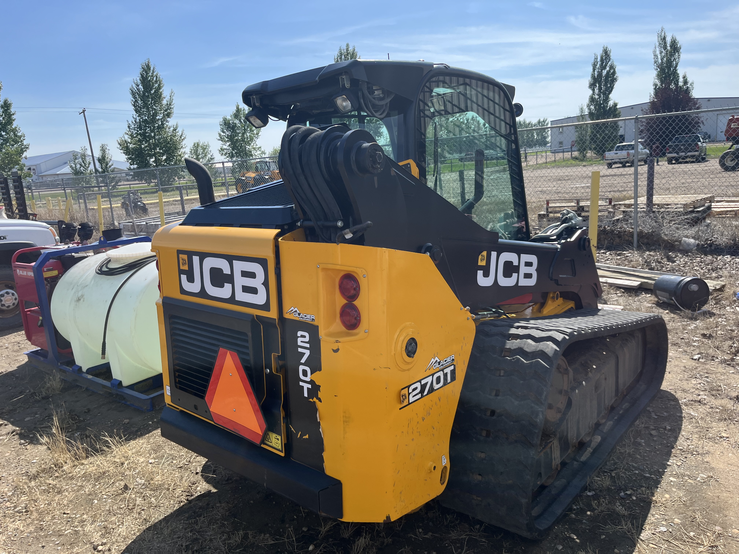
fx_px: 555
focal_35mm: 26
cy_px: 277
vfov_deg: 53.1
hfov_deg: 67.3
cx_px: 370
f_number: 1.6
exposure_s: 1/2309
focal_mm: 5.1
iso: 50
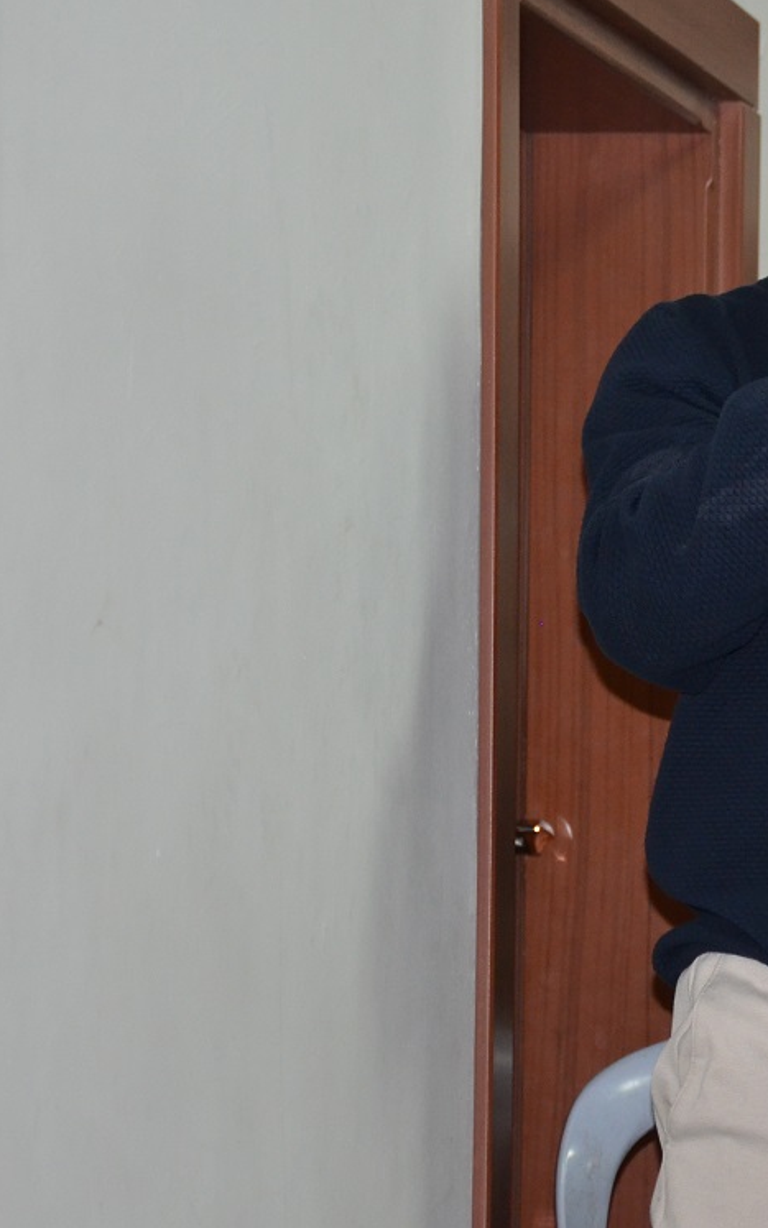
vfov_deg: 11.0
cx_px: 908
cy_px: 443
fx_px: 6362
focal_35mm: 190
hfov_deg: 6.9
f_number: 5
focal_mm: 62
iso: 800
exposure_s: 1/60
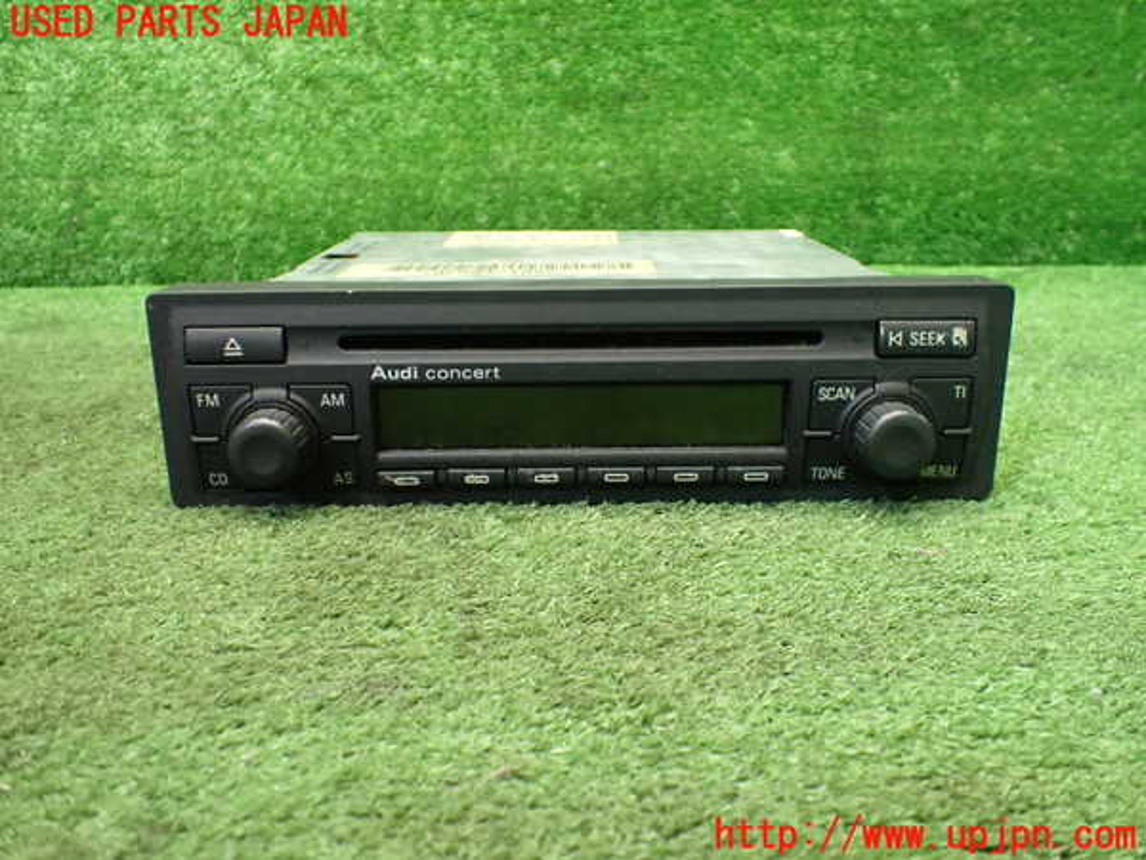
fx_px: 993
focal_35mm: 30
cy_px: 430
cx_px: 573
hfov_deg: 60.0
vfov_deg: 46.8
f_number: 2.3
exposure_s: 1/80
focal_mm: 5.4
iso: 800
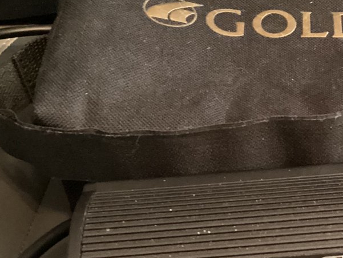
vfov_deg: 18.6
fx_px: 773
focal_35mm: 78
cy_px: 236
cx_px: 308
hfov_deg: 24.3
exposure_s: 1/17
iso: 640
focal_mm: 3.3
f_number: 2.4
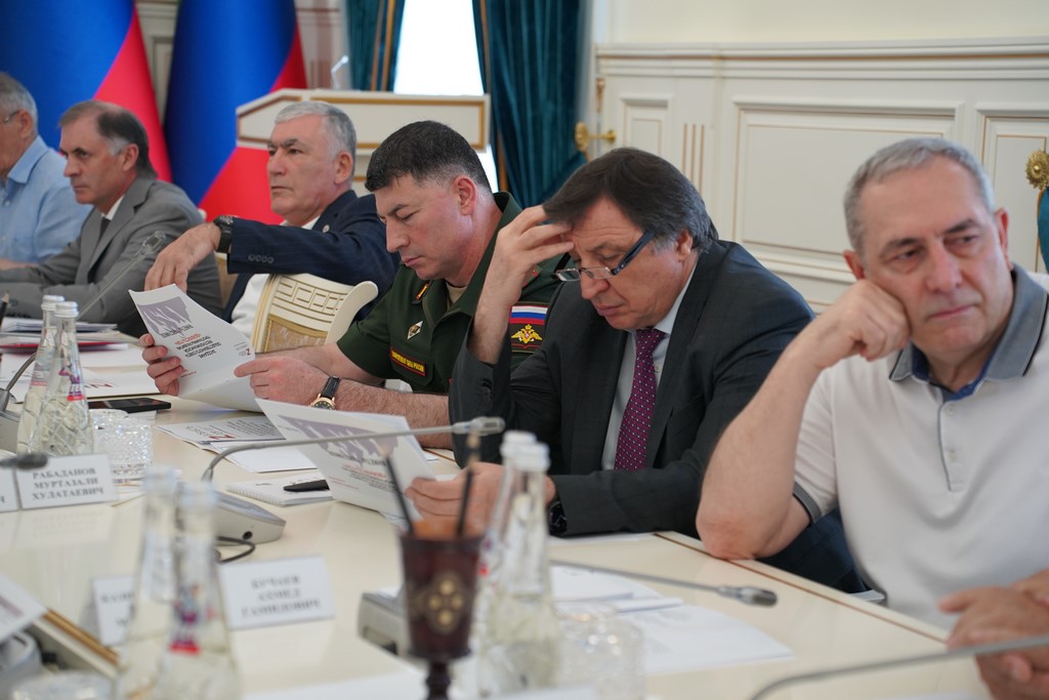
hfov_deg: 27.0
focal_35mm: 75
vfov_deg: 18.2
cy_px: 350
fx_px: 2186
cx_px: 524
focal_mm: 75
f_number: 4
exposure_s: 1/160
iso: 1600
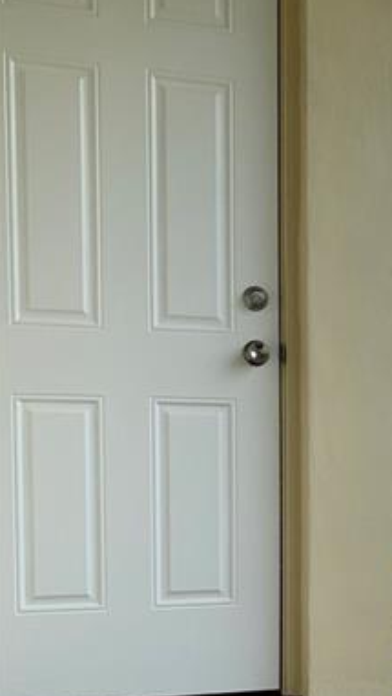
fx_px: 1053
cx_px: 521
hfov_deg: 19.3
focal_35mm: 57
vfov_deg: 35.9
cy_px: 514
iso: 25
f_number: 1.8
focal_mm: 4.25
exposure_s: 1/1205
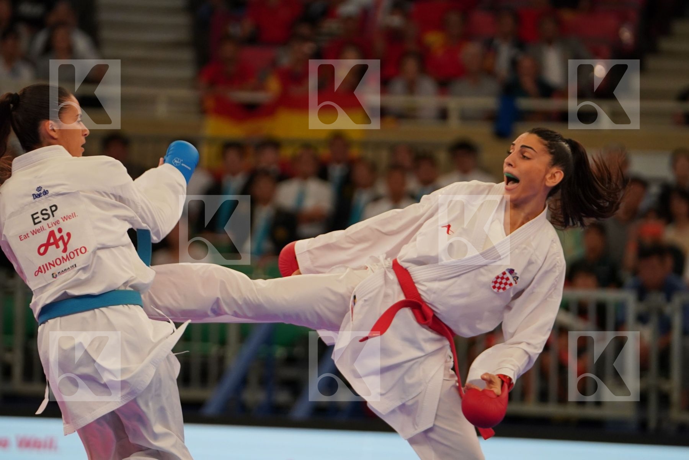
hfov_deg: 8.2
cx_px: 344
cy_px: 230
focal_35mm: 252
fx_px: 4823
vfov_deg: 5.5
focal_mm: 168
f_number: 2.8
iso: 1600
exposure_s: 1/1000
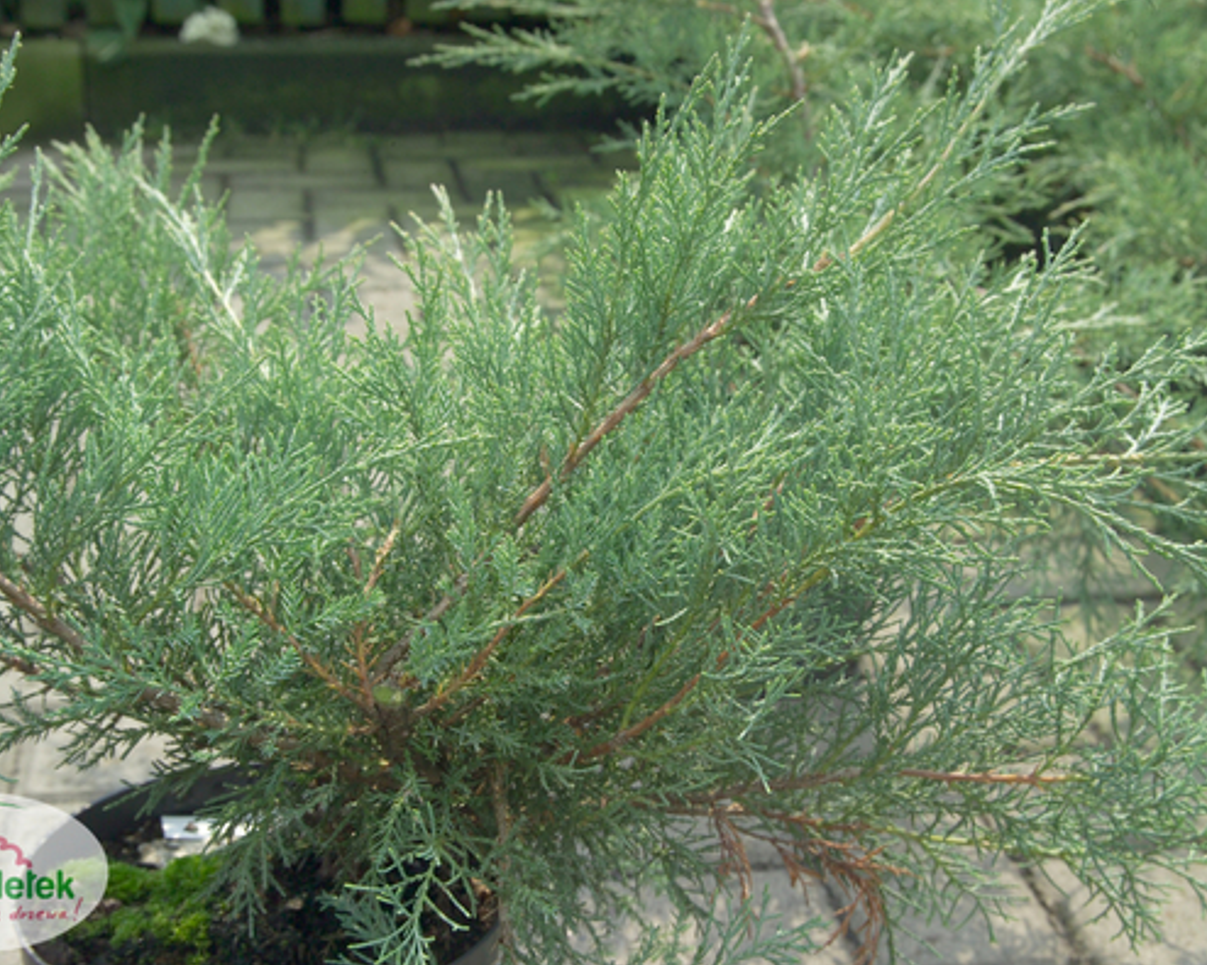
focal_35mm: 57
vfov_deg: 26.7
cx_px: 567
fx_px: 2036
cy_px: 479
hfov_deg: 33.0
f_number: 13
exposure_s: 1/90
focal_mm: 50
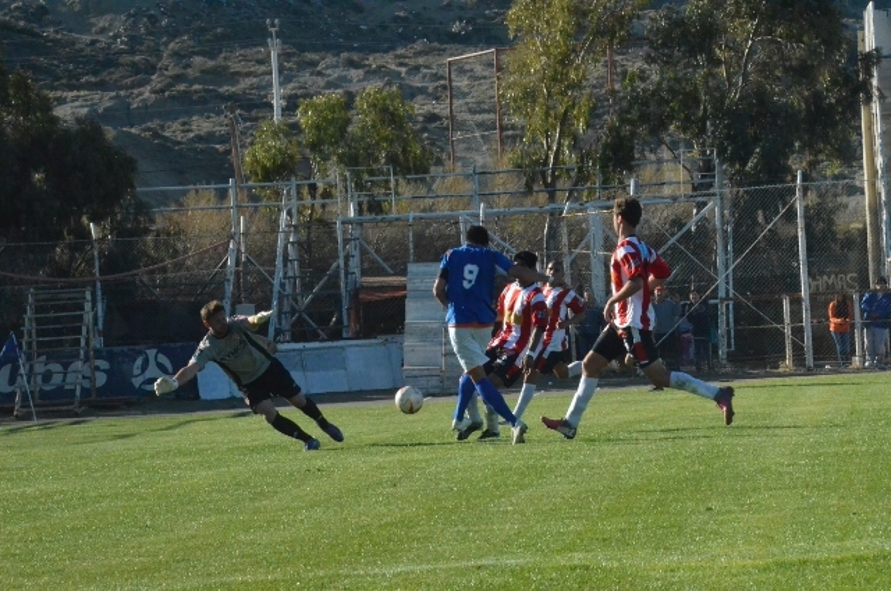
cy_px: 296
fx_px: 4446
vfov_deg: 7.6
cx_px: 446
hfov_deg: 11.4
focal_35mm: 180
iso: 6400
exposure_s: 1/1600
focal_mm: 120
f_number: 20
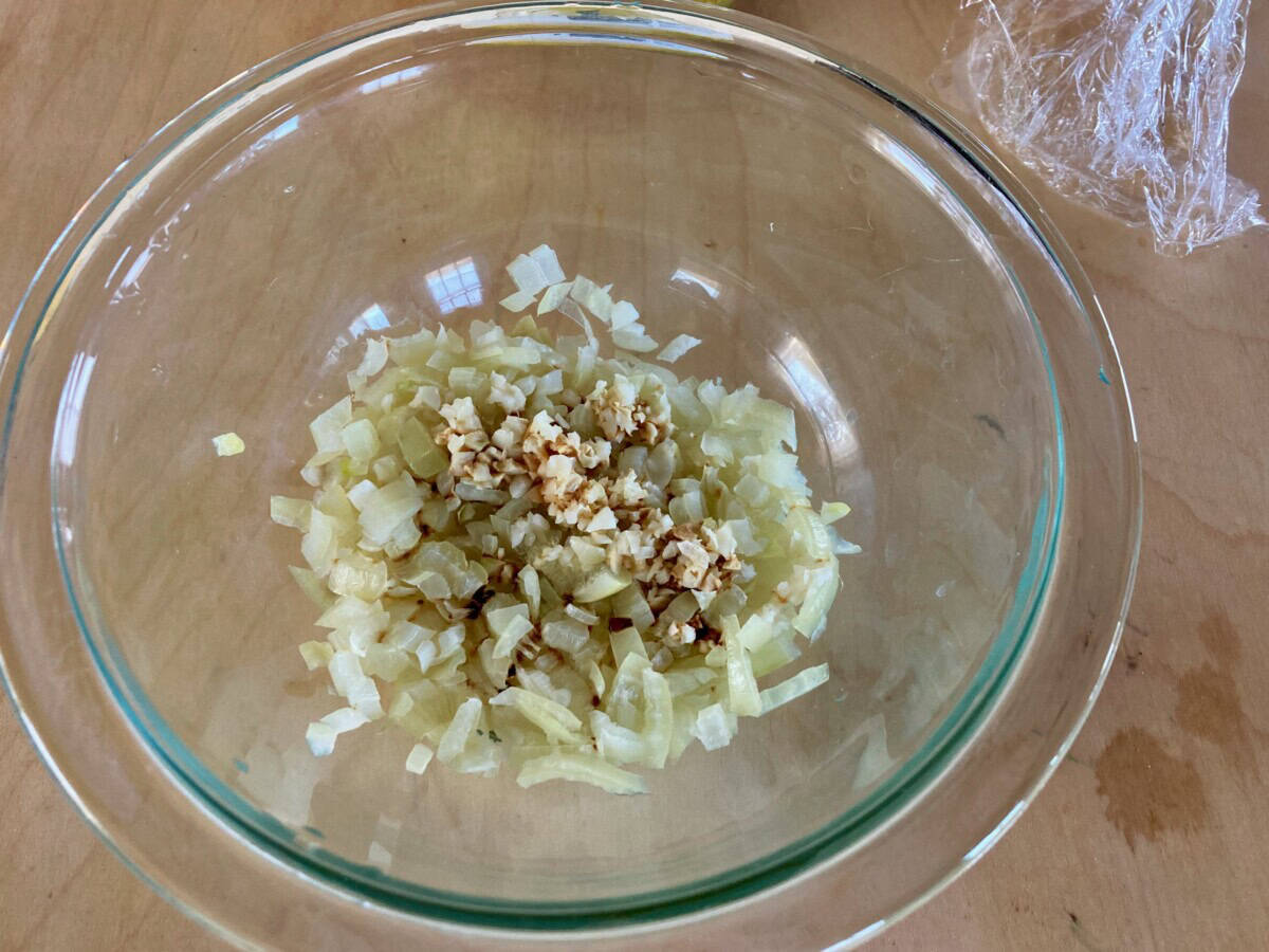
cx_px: 634
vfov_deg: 49.7
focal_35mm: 28
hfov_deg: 63.4
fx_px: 1026
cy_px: 476
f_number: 1.8
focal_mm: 4
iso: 80
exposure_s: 1/81
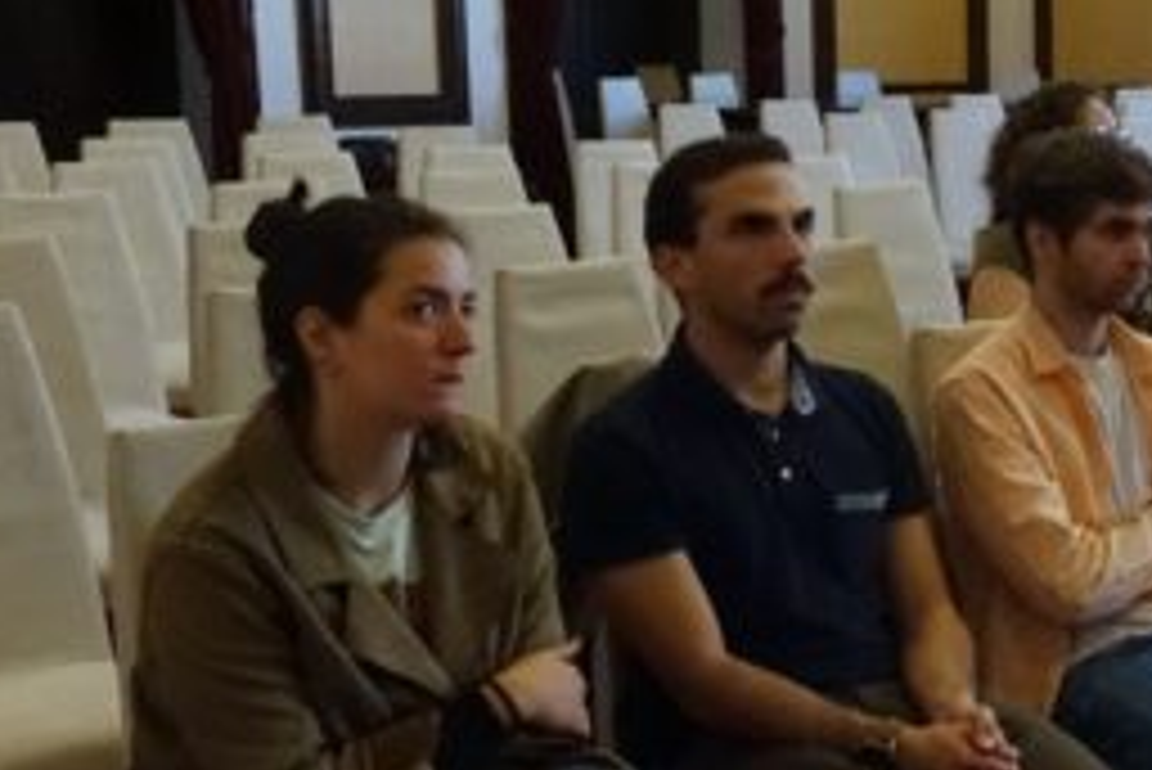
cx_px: 1364
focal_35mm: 76
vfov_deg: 18.0
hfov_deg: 24.3
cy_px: 414
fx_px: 2433
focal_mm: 10.07
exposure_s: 1/250
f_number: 4
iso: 2000
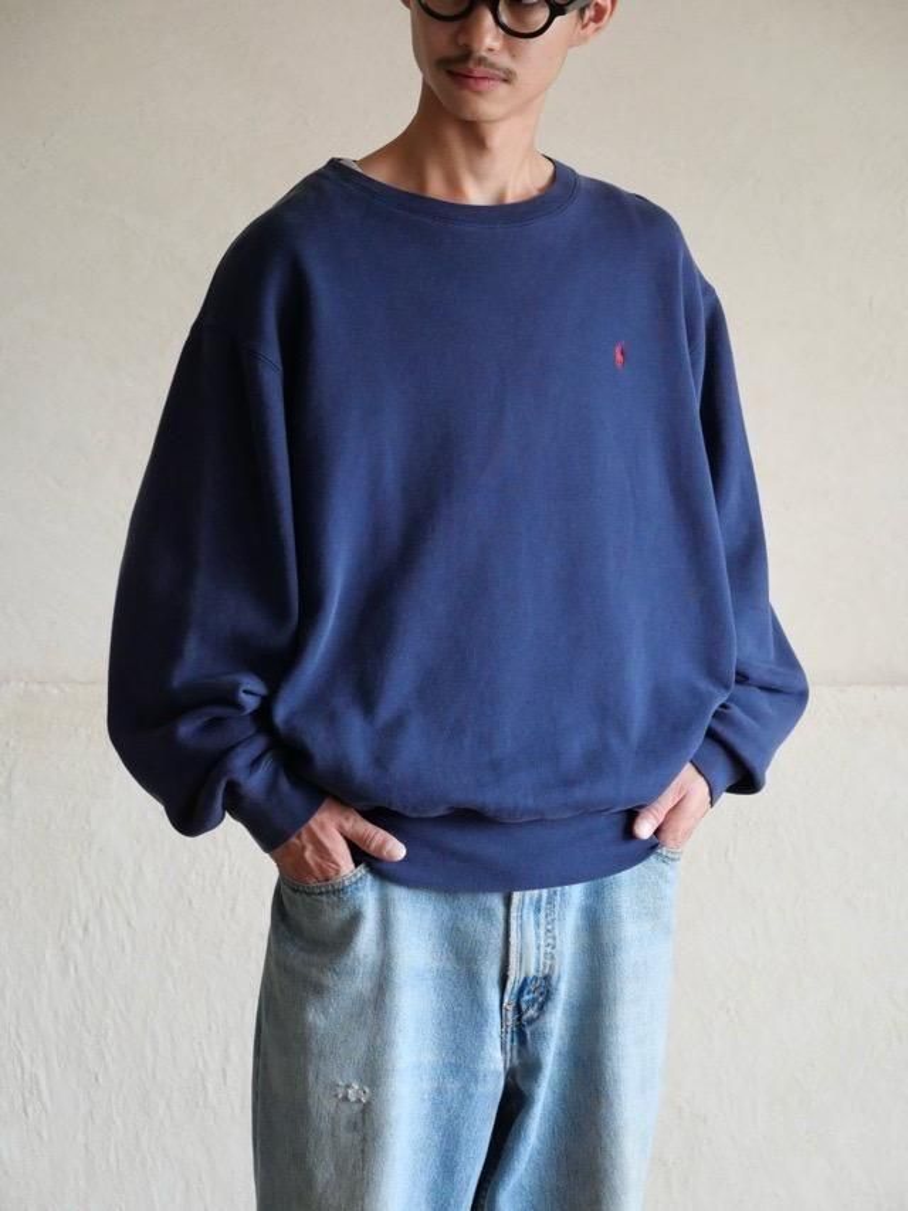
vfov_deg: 19.6
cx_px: 454
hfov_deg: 14.8
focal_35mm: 100
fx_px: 3497
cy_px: 606
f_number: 3.9
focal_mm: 50
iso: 2500
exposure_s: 1/125
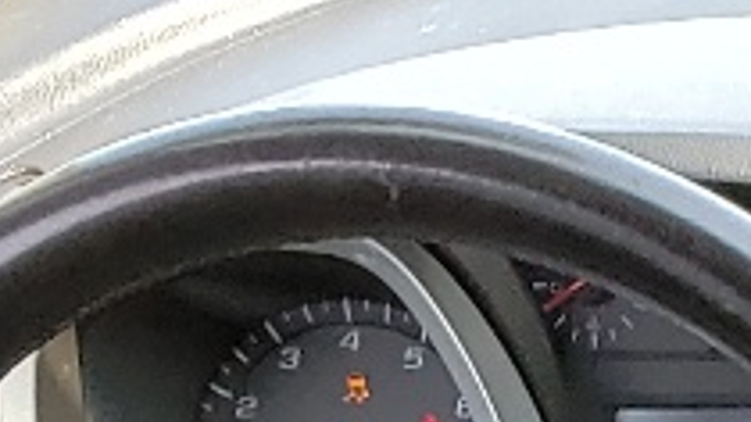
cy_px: 1942
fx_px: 4300
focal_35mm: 216
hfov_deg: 9.1
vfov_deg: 4.8
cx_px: 1699
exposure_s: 1/196
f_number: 1.5
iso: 50
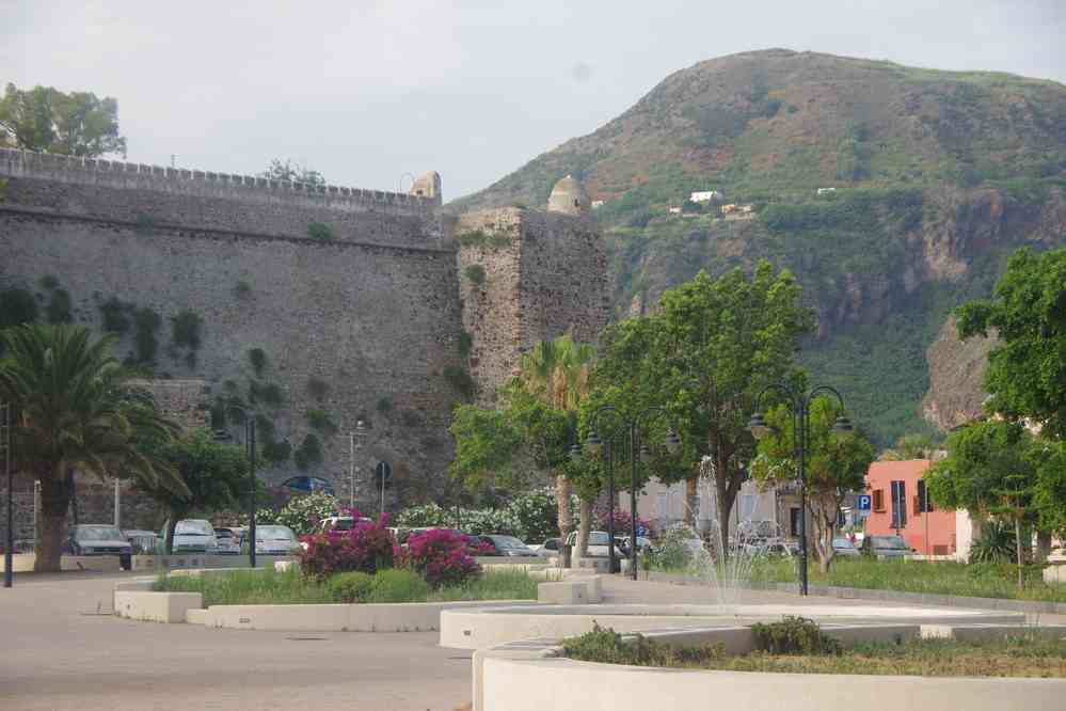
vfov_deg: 15.7
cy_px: 356
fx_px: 2576
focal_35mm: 87
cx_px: 533
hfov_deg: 23.4
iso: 400
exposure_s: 1/100
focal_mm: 57.5
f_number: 8
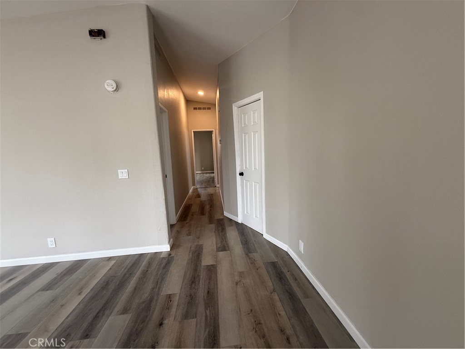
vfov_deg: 85.7
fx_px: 188
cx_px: 232
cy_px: 174
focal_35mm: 14
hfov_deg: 102.1
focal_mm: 2.22
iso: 200
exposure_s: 1/60
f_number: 2.2
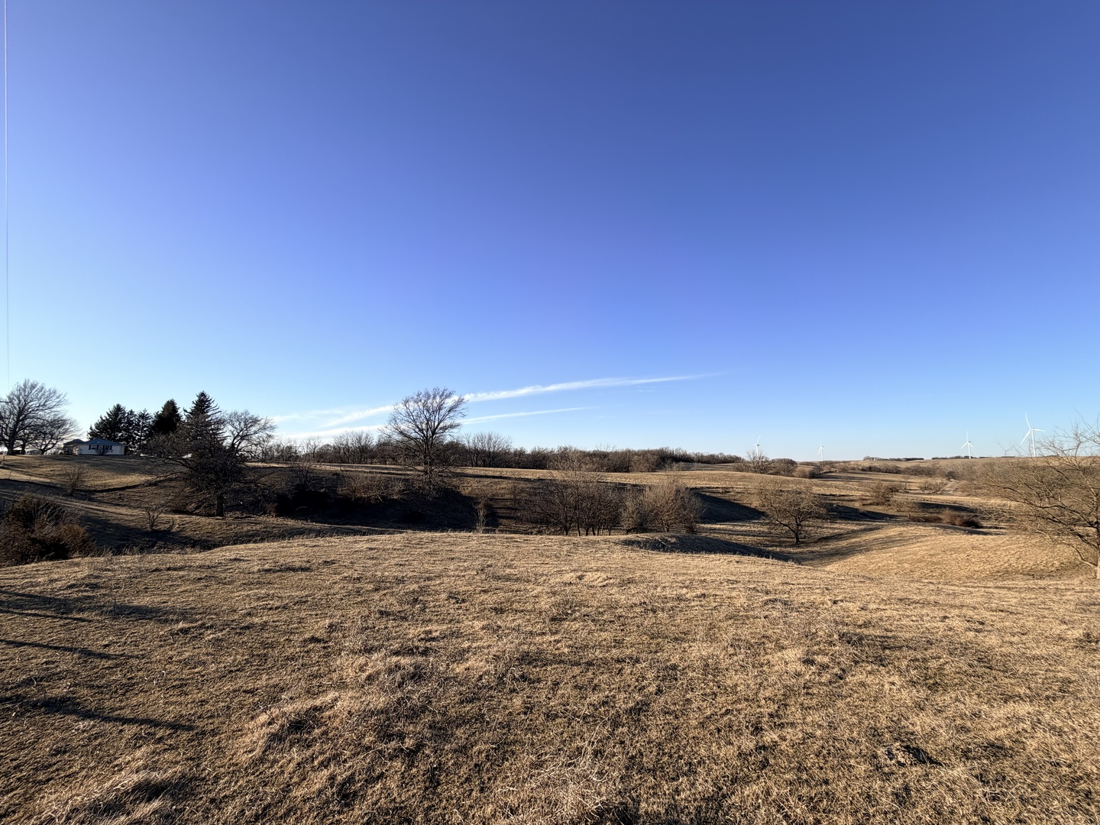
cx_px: 550
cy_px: 412
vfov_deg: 85.7
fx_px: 445
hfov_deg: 102.1
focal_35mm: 14
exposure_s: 1/770
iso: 32
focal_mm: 2.22
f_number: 2.2
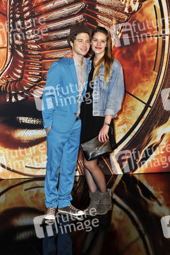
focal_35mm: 70
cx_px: 85
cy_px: 128
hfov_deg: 19.5
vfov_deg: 28.8
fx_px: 495
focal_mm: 70
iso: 800
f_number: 6.3
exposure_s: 1/160
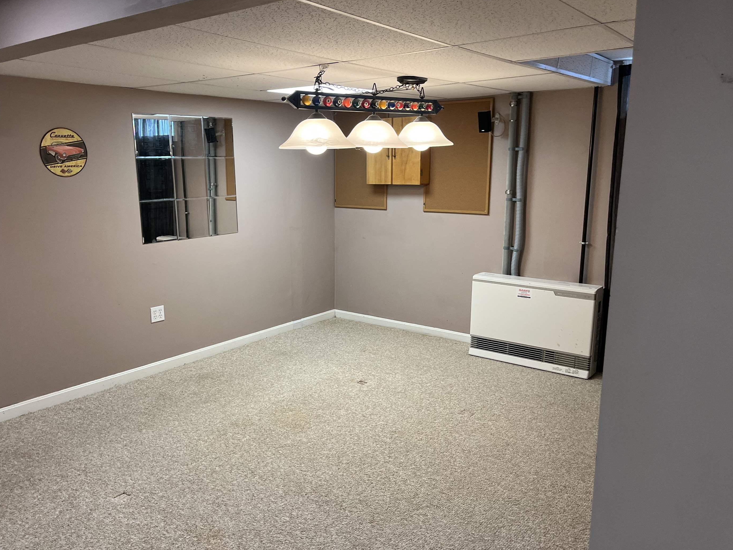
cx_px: 330
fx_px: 614
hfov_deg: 61.5
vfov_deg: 48.2
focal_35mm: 29
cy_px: 286
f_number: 1.6
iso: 125
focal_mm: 5.1
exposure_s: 1/120
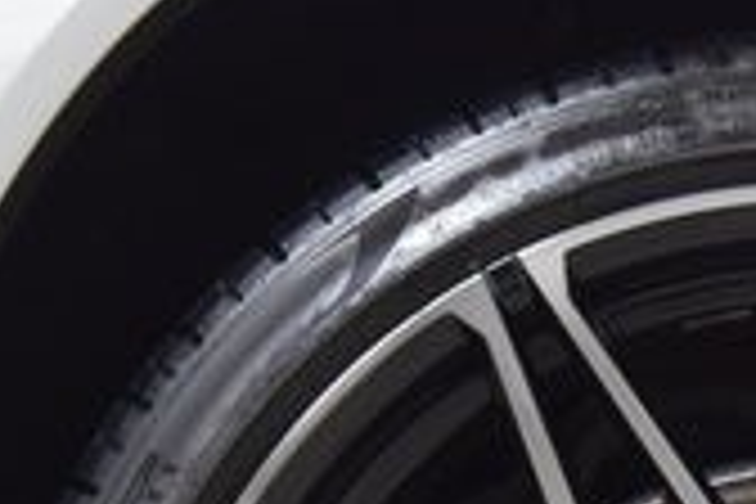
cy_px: 844
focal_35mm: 194
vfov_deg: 6.9
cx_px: 846
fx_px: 4074
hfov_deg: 10.5
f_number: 6.3
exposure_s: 1/15
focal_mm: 34
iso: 1250
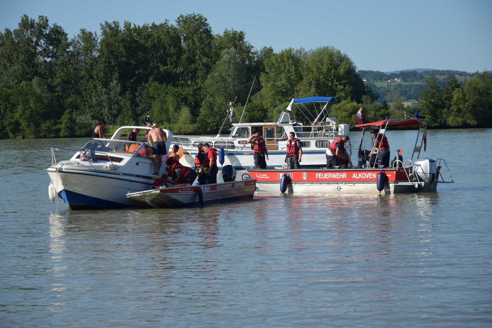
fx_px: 1640
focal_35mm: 120
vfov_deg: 11.4
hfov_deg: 17.1
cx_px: 246
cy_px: 164
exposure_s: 1/1000
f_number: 5.3
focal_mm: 80
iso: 200
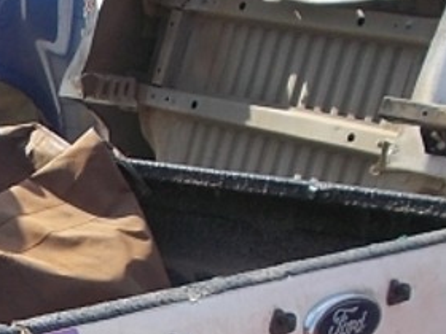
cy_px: 460
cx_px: -246
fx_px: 1456
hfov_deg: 15.8
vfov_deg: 12.6
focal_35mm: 113
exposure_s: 1/320
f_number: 3.2
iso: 80
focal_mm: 4.6
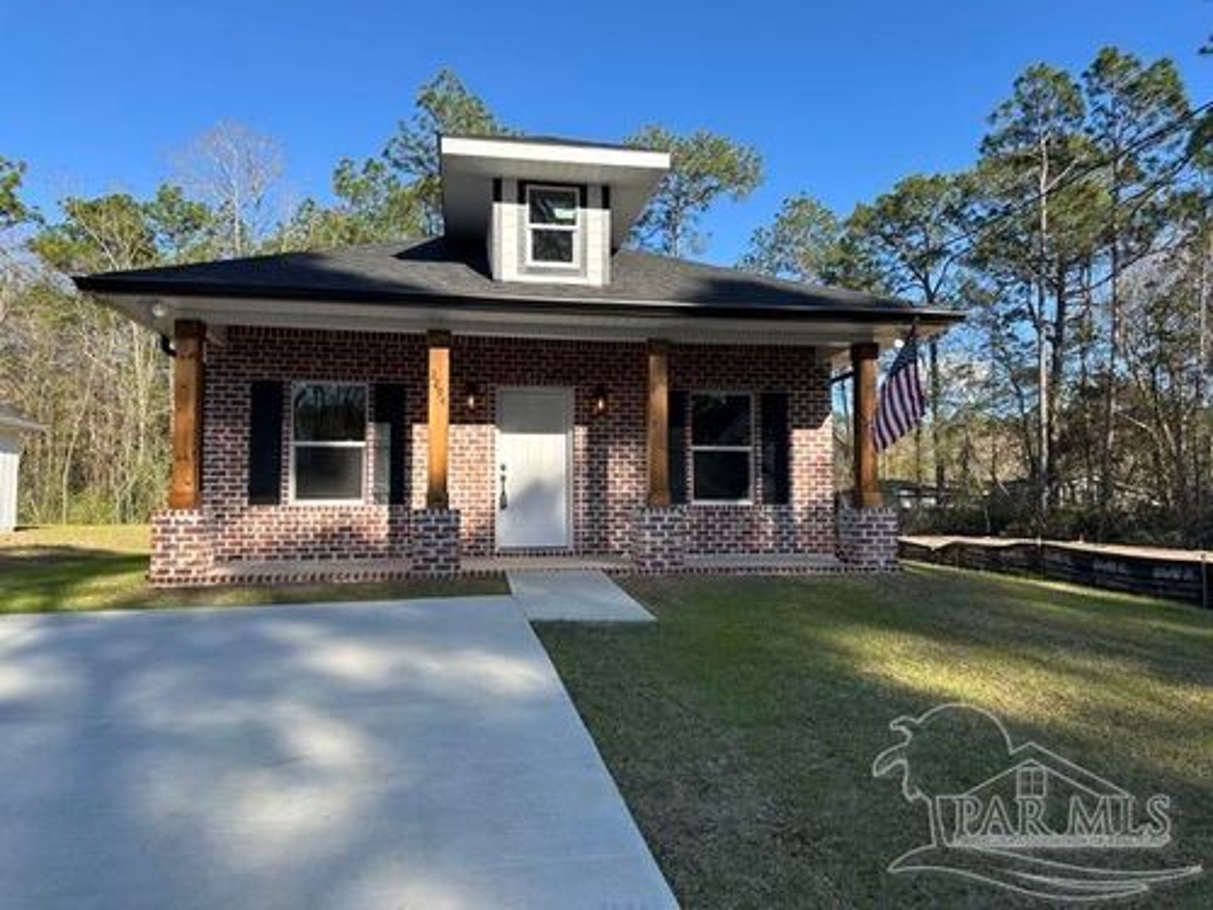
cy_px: 455
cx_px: 606
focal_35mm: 24
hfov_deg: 71.6
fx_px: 841
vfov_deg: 56.8
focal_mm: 6.86
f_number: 1.78
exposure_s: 1/1779
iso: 80
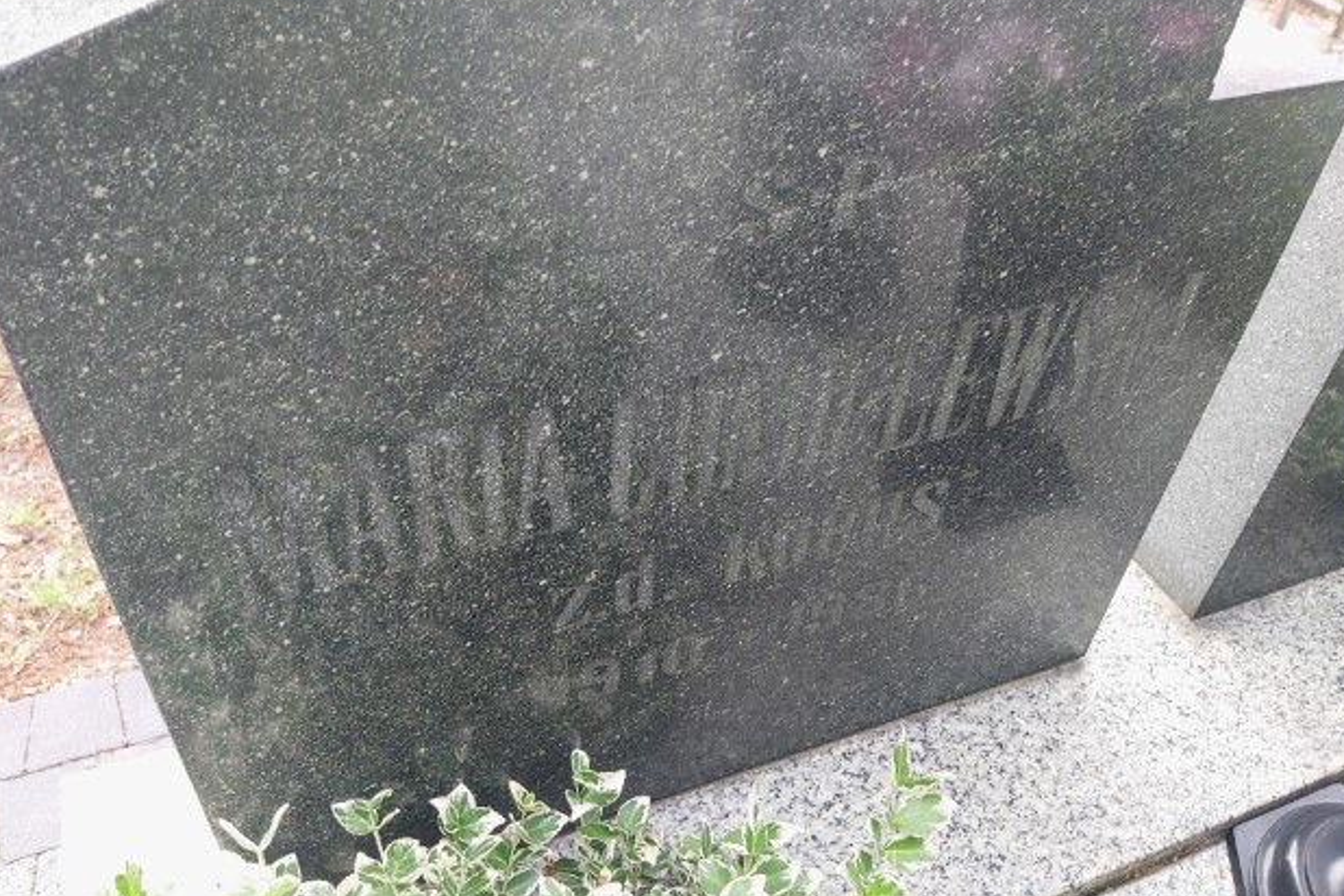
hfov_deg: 65.5
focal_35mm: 28
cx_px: 674
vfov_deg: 46.4
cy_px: 455
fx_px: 1045
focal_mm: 3.92
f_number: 1.7
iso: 64
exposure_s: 1/116
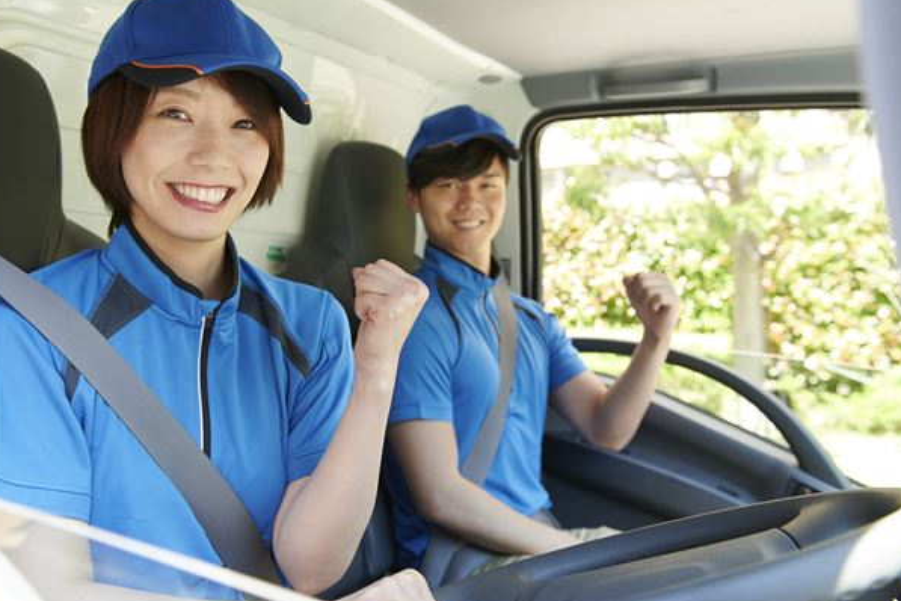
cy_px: 322
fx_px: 1026
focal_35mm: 41
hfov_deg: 47.3
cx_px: 401
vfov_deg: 32.6
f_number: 4
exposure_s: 1/125
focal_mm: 34
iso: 400
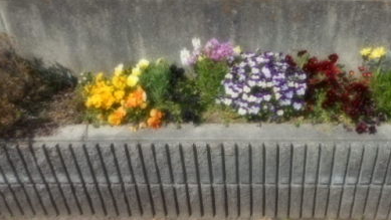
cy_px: 89
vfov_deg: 33.6
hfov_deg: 56.0
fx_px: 363
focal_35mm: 35
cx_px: 243
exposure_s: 1/640
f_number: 3.7
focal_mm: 4.5
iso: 80
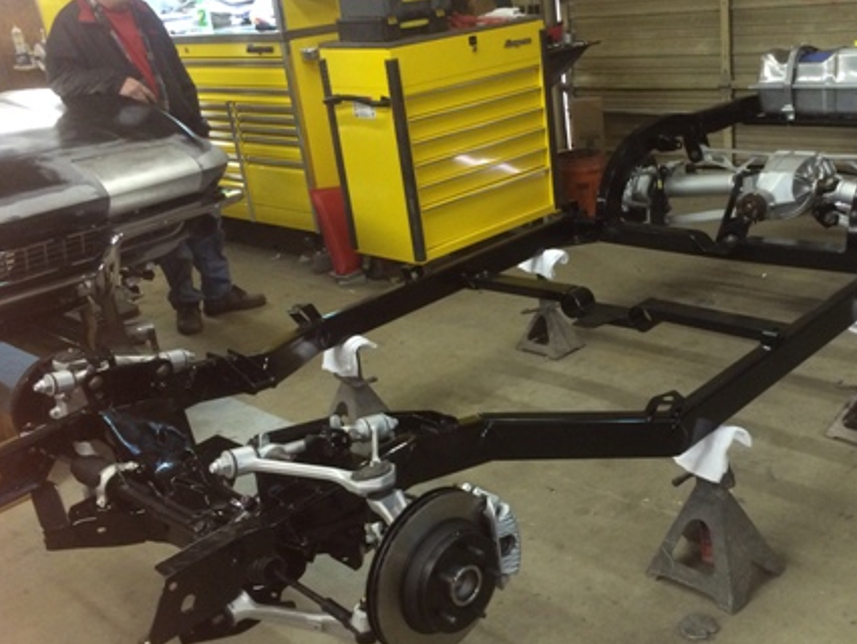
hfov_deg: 46.3
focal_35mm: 40
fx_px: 991
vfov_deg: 36.0
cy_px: 335
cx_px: 541
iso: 250
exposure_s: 1/20
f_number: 2.2
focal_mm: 4.15
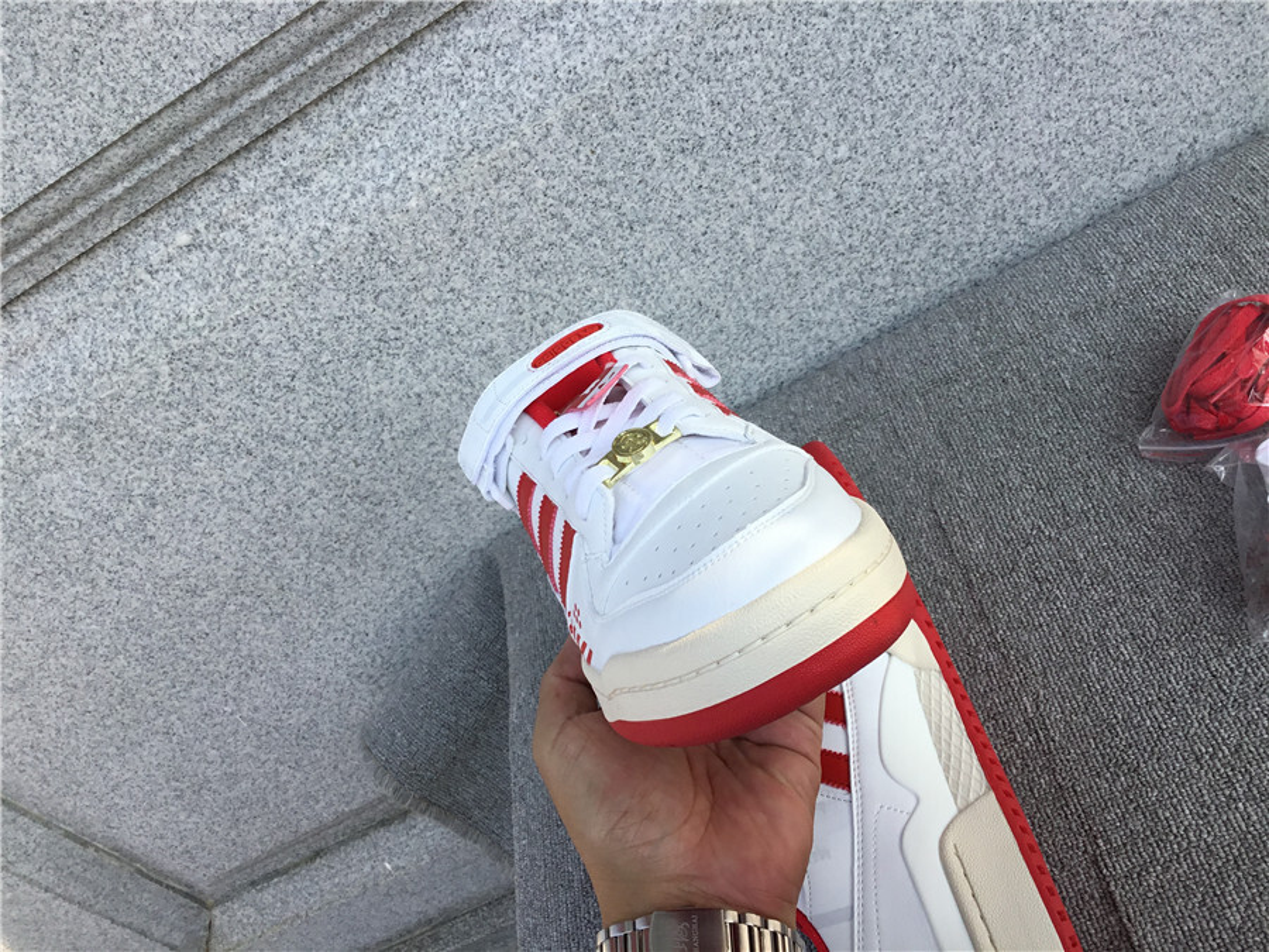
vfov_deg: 45.4
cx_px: 634
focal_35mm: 31
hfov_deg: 58.4
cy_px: 476
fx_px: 1136
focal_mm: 3.3
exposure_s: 1/727
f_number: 2.4
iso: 25
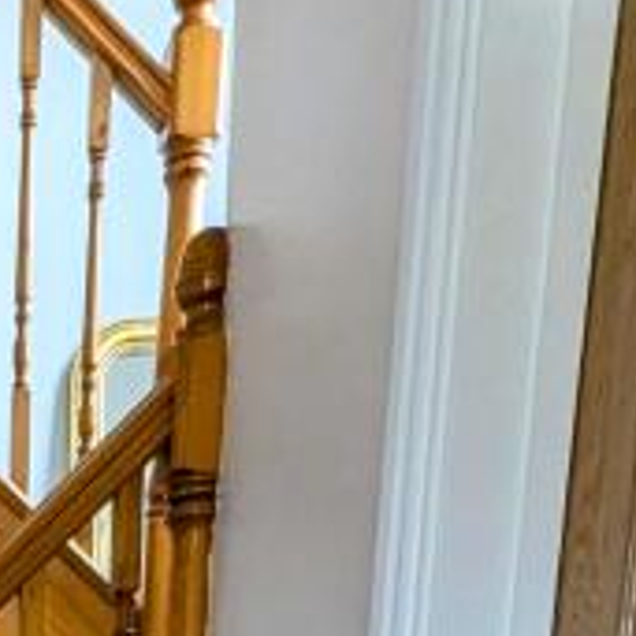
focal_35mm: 69
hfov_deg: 20.2
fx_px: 1434
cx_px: -409
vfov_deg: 17.0
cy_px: 1333
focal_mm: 1.95
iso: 229
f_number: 2.2
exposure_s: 1/50
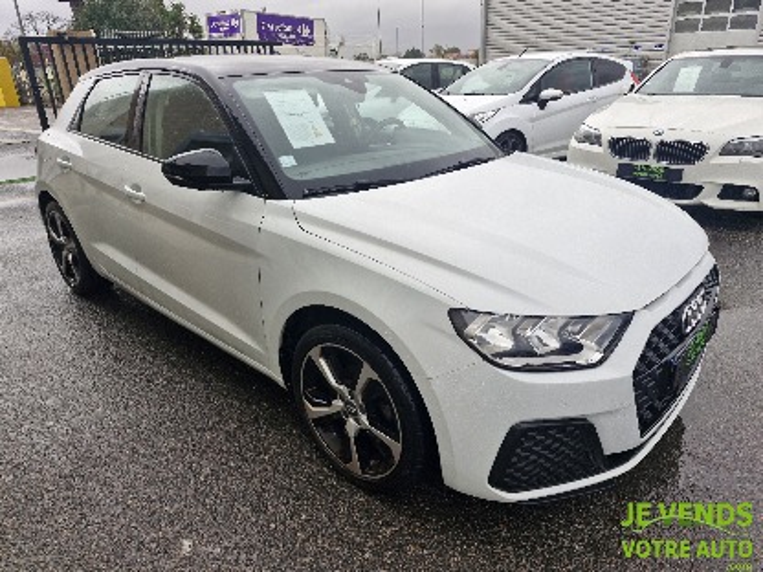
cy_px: 286
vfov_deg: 58.9
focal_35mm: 23
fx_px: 507
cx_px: 382
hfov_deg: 73.9
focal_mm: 5.54
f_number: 1.8
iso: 50
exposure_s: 1/180
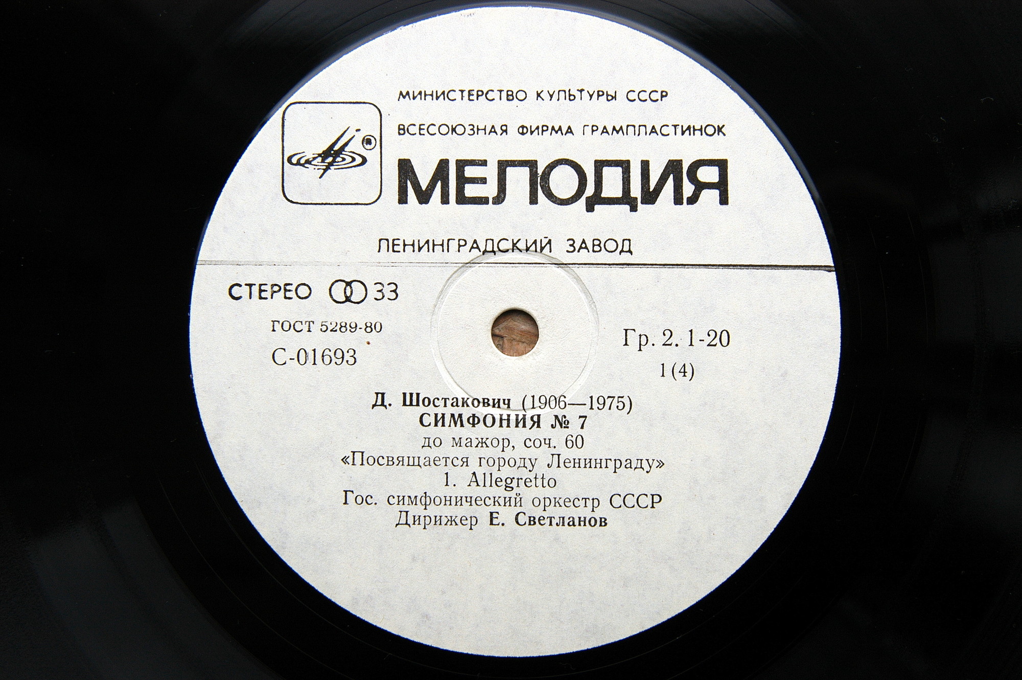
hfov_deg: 37.9
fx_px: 1489
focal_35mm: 52
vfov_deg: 25.7
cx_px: 511
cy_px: 340
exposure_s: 1/125
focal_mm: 35
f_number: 5.6
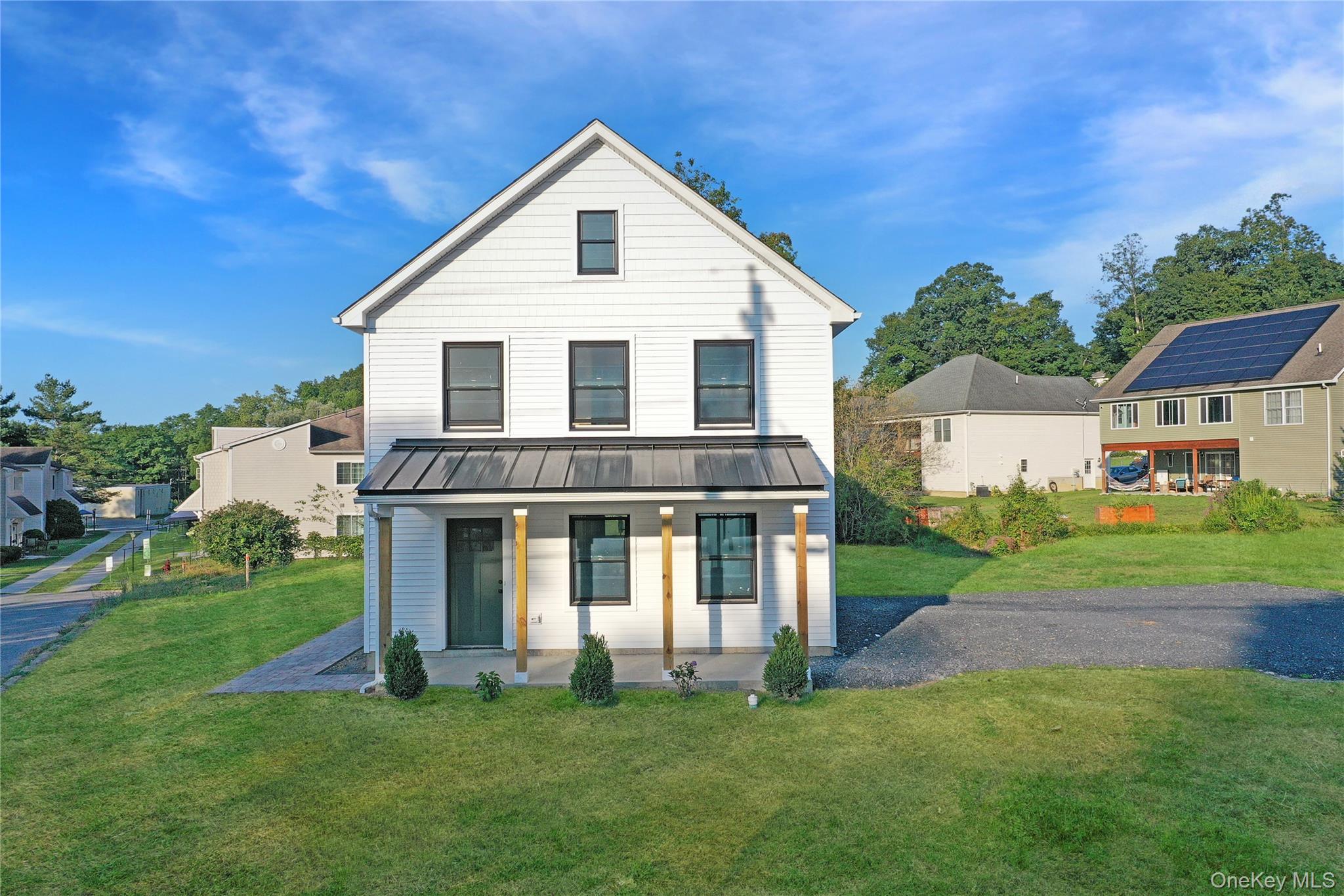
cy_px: 448
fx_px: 1045
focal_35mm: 28
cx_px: 672
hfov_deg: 65.5
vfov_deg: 46.4
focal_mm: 10.26
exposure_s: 1/640
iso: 200
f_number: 6.3
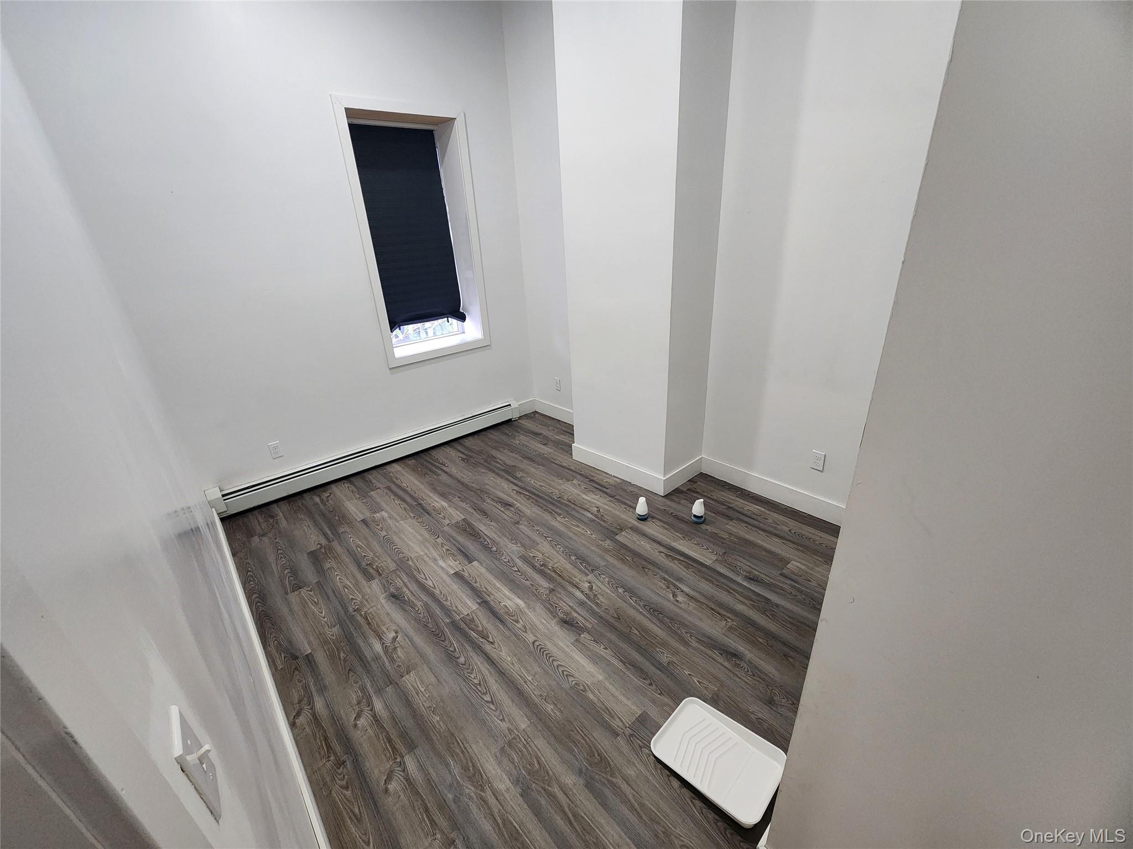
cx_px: 566
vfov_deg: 89.9
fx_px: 425
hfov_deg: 106.2
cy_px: 424
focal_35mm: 13
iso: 400
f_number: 2.2
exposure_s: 1/60
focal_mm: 2.2
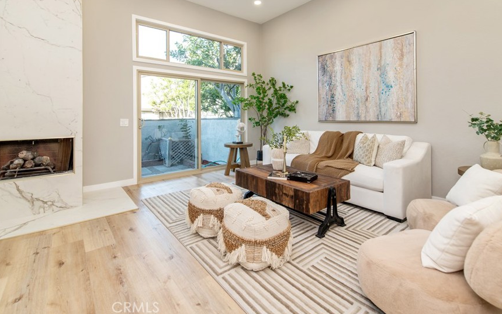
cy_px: 117
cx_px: 246
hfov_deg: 94.3
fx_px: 233
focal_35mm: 17
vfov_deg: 66.9
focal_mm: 14
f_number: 4.5
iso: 200
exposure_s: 1/80
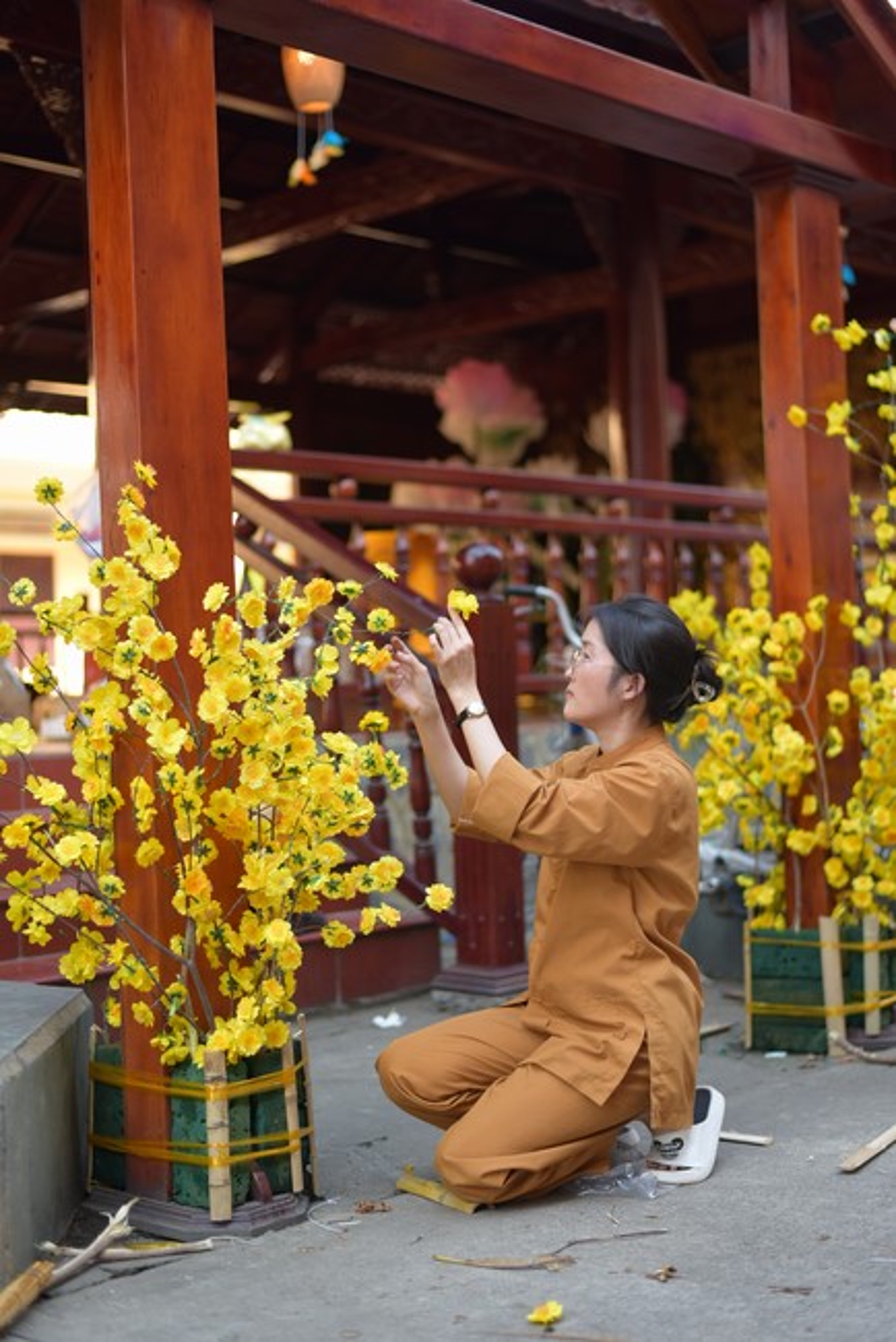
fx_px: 1865
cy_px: 671
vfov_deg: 39.6
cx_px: 448
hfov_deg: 27.0
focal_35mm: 50
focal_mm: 50
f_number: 2
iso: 100
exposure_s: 1/200
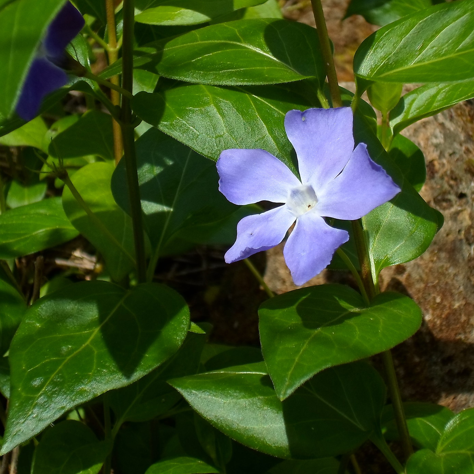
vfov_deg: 16.9
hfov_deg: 16.9
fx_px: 1596
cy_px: 195
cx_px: 268
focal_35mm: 103
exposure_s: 1/500
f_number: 4.1
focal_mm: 12
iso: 80
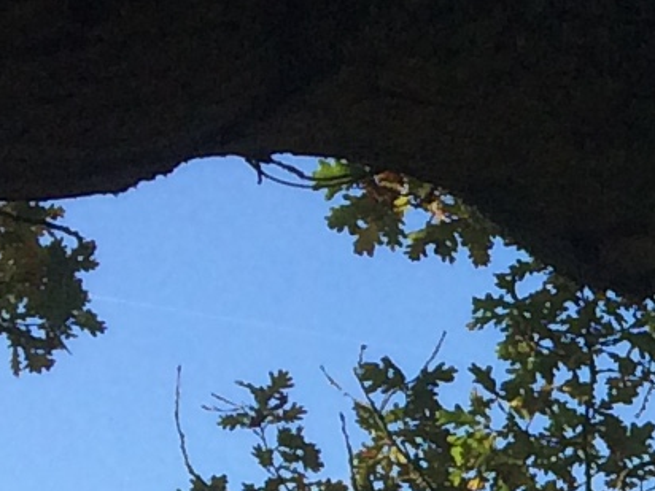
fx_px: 4352
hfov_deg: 7.8
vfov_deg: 6.3
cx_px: 1730
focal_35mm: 230
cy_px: 938
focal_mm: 4.15
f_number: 2.2
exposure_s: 1/1580
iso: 32
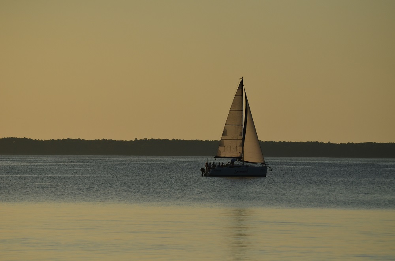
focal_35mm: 292
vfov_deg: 4.7
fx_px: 3202
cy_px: 130
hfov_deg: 7.1
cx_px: 198
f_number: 5.3
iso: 280
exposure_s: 1/8000
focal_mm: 195
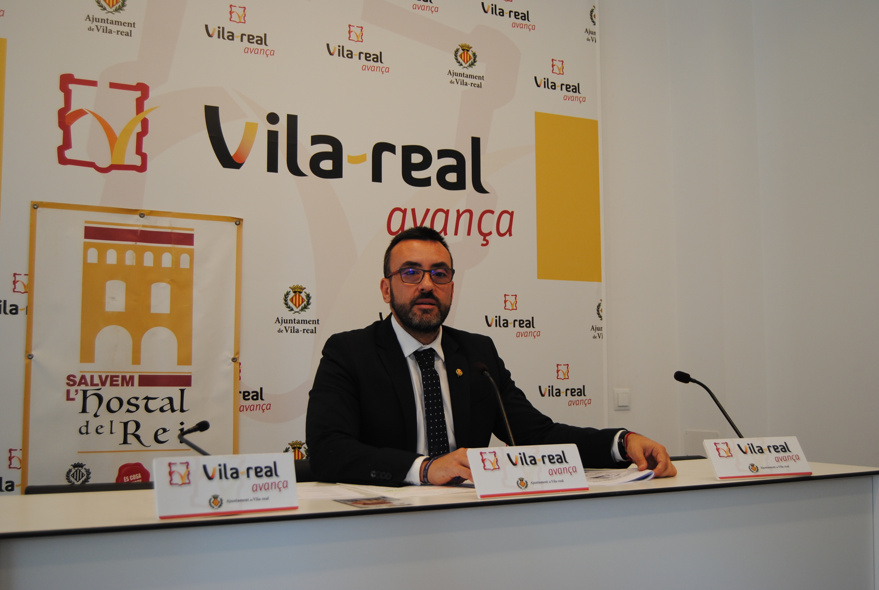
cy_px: 295
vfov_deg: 34.4
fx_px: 954
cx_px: 440
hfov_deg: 49.5
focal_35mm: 39
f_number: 4
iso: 200
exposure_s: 1/60
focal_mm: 26
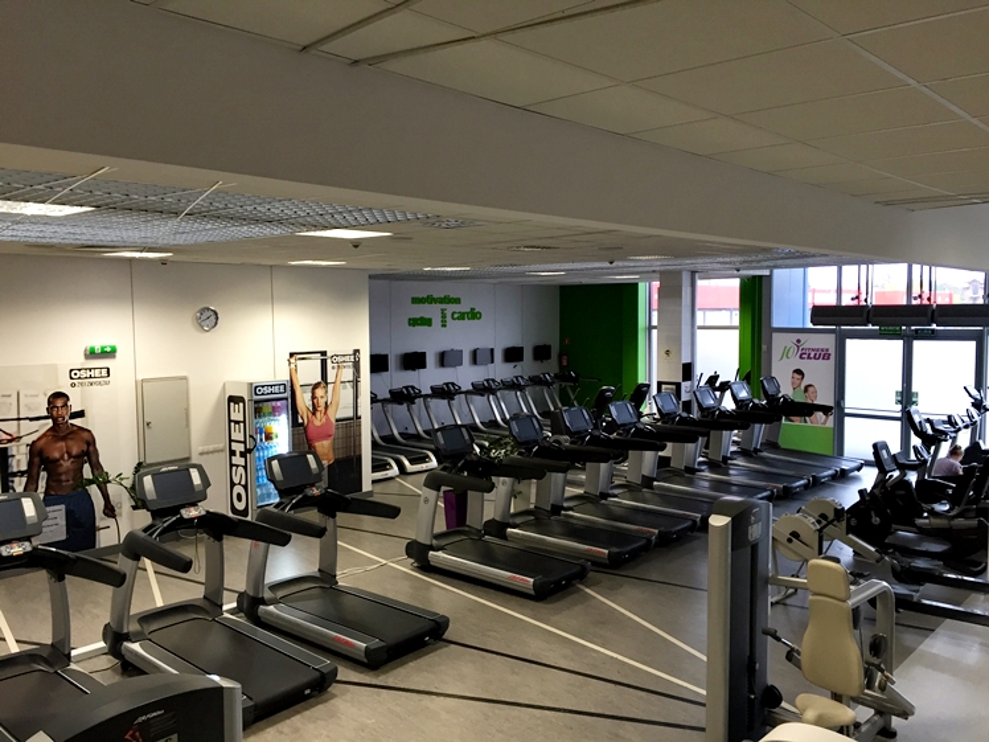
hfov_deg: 61.7
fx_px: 829
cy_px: 371
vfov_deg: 48.2
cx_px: 494
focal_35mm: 29
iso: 80
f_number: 2.2
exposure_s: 1/33
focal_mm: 4.15
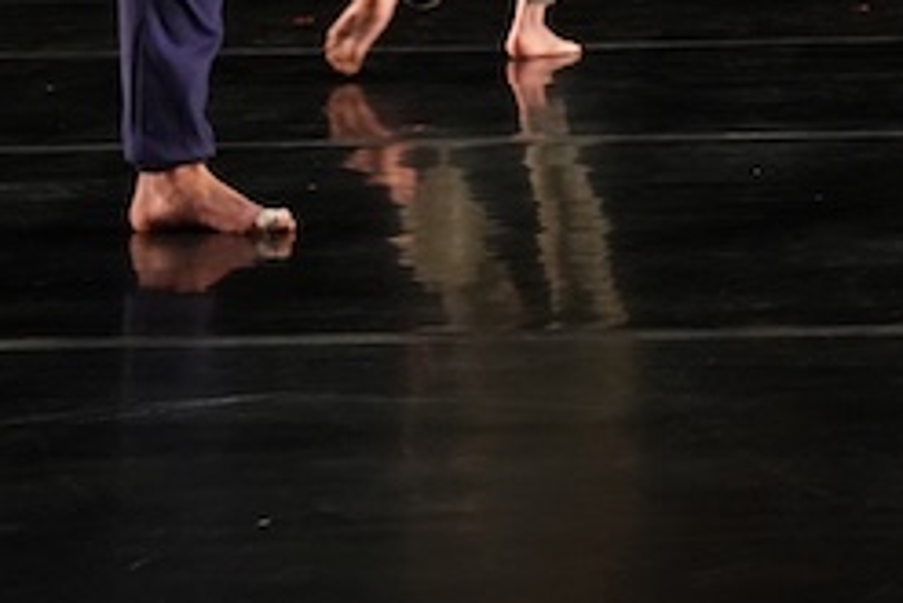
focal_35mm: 124
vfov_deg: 10.4
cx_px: 903
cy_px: -468
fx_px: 3112
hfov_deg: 16.2
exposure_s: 1/200
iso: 5000
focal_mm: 34
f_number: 4
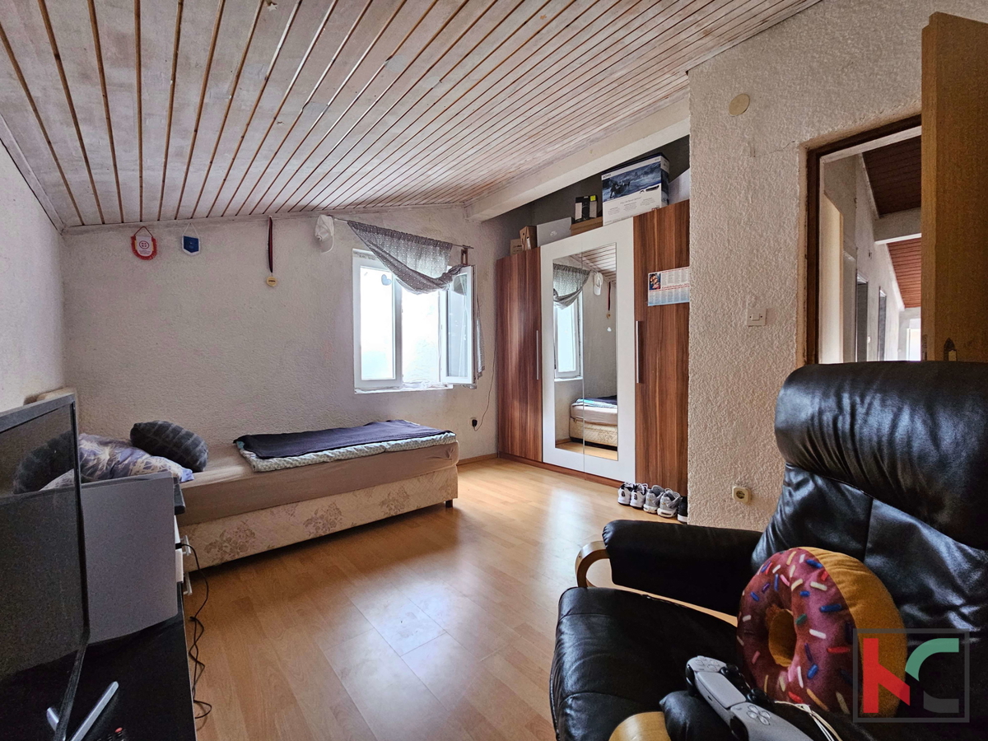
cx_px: 494
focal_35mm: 13
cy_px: 370
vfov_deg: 89.9
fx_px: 371
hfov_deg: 106.2
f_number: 2.2
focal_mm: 2.2
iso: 400
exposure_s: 1/33
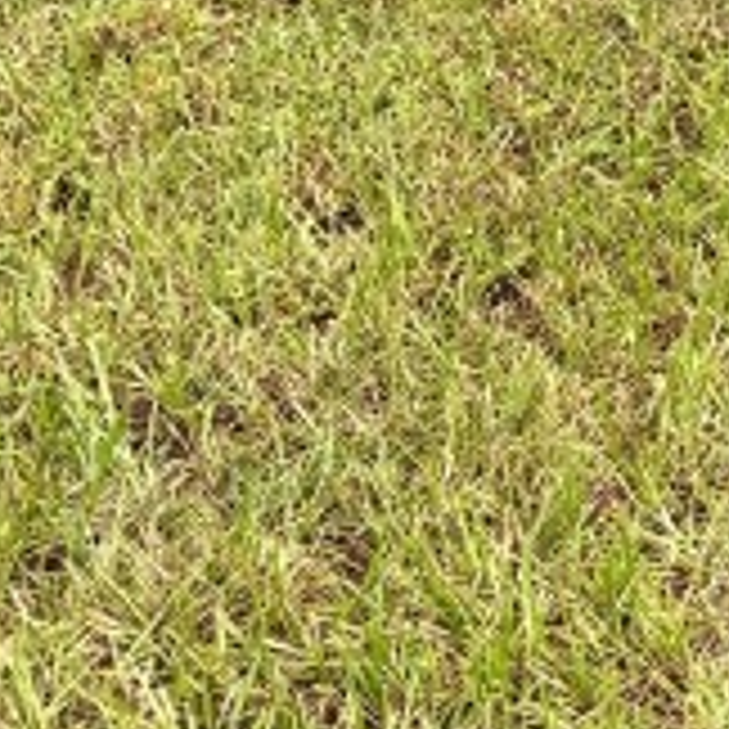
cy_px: -688
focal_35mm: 145
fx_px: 3455
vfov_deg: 11.0
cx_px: 1008
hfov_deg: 11.6
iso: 50
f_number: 1.6
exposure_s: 1/635
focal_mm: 5.96
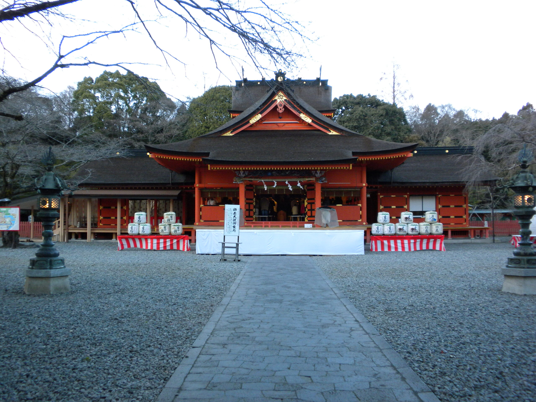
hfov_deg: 50.1
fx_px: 573
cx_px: 268
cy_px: 201
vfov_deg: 38.7
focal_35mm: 37
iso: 203
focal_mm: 6.6
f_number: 3.5
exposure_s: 1/48
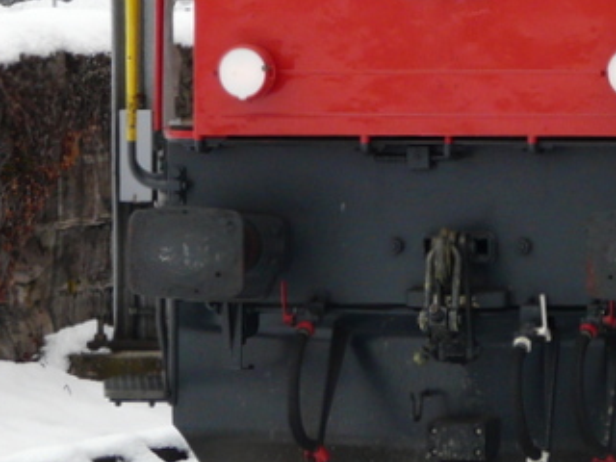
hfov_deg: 4.9
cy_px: -87
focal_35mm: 403
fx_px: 7171
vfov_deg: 3.7
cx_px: 568
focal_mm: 21.1
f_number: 4.5
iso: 100
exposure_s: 1/250
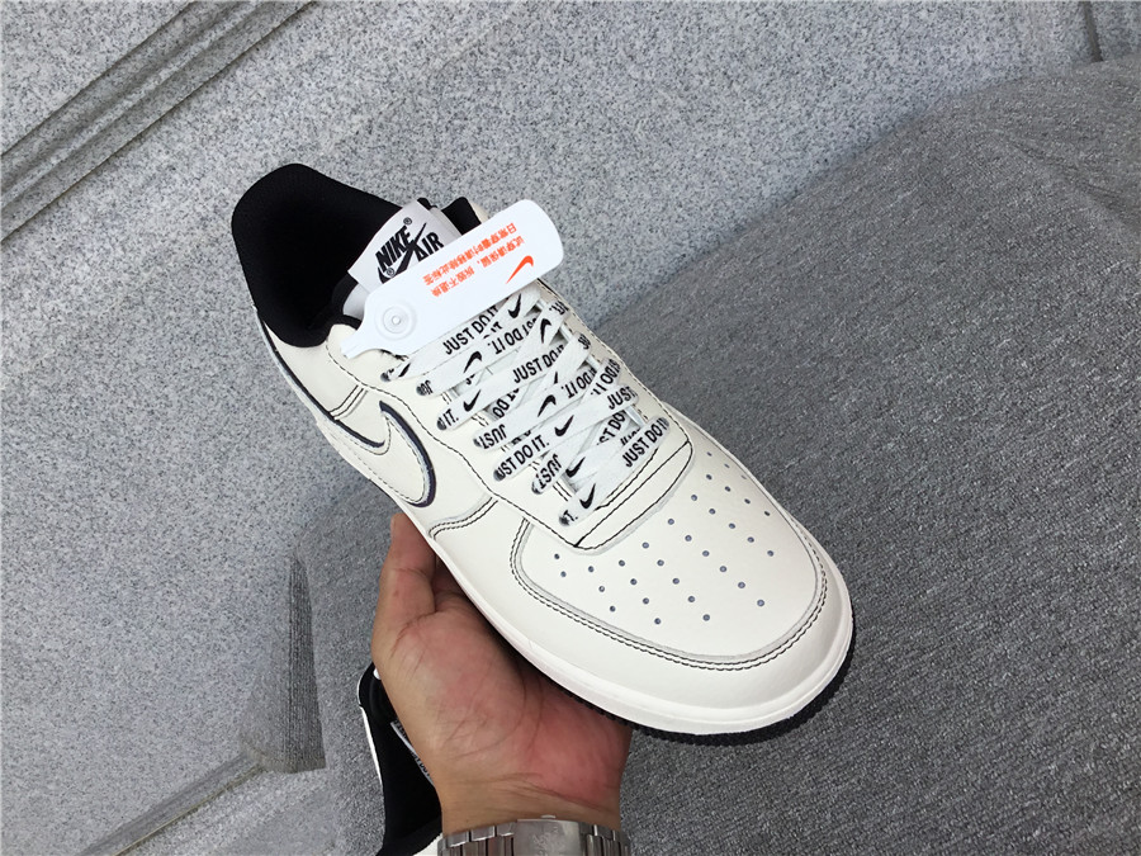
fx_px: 1022
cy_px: 428
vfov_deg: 45.4
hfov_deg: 58.4
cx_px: 570
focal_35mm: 31
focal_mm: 3.3
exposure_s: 1/657
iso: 25
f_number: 2.4
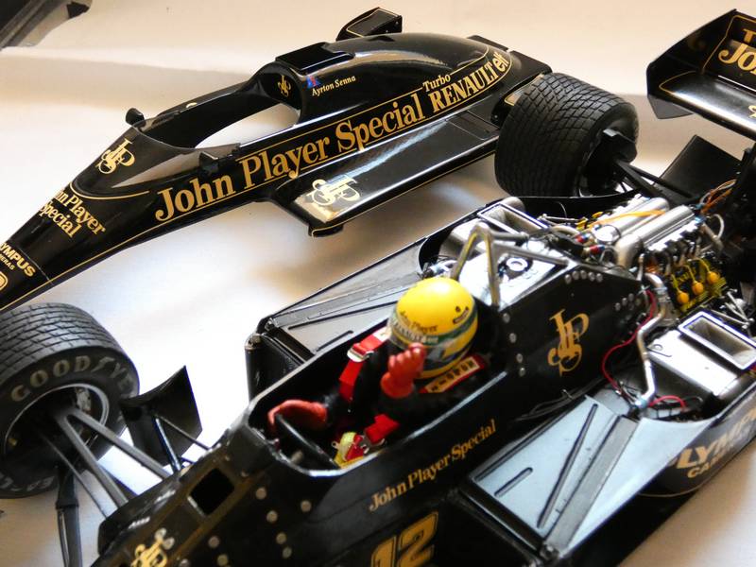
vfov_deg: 33.6
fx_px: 939
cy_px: 284
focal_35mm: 43
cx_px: 378
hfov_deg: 43.9
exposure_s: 1/80
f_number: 3.7
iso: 1600
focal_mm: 7.8
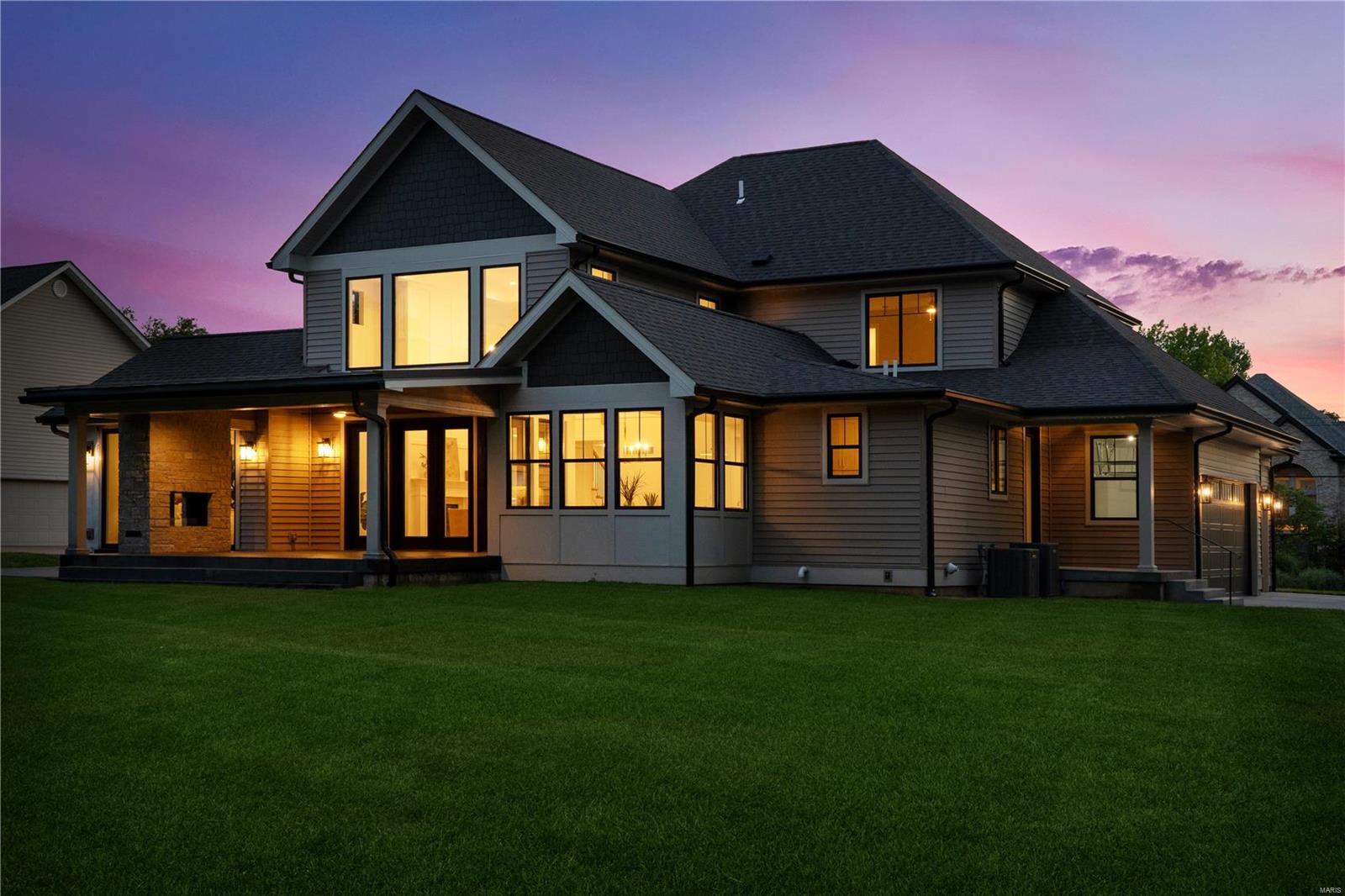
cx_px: 672
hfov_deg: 49.6
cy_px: 448
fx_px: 1457
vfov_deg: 34.2
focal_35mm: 39
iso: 400
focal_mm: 26
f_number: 6.3
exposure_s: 1/25
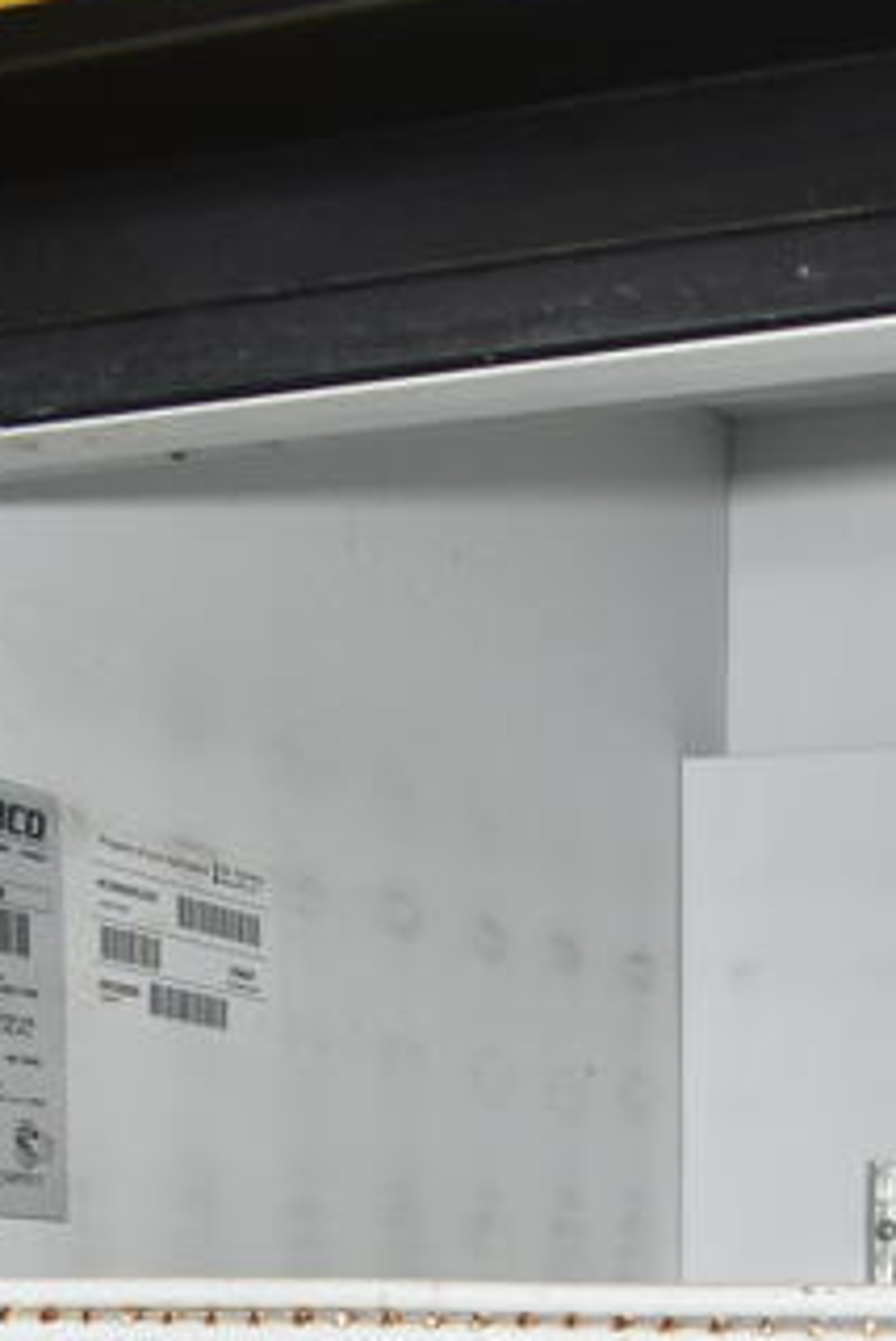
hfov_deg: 17.4
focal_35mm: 77
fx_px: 2868
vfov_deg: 22.7
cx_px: 879
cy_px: 1850
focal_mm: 18
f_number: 5.6
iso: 200
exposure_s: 1/30
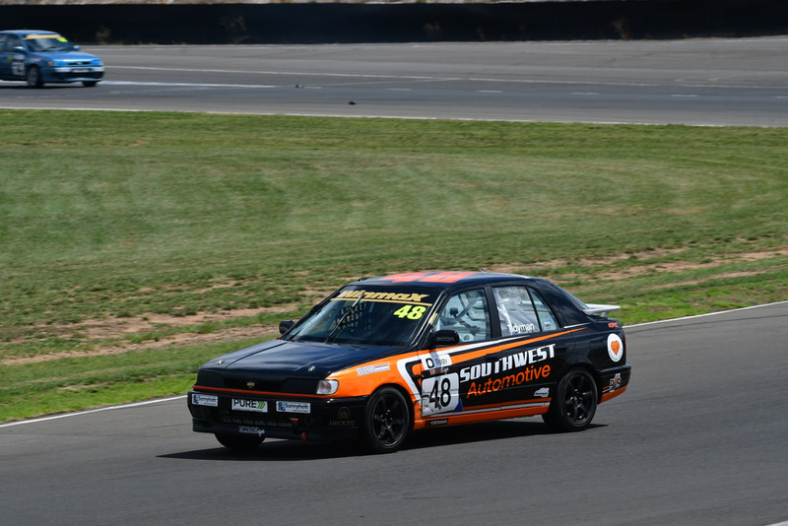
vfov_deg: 4.0
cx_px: 394
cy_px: 263
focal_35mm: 345
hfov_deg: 6.0
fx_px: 7554
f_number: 10
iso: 200
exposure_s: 1/640
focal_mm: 230
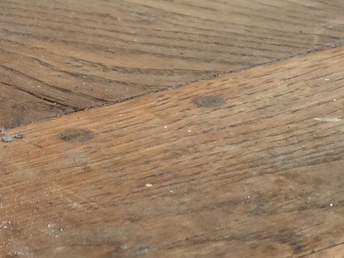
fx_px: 1044
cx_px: -97
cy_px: 166
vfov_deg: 14.1
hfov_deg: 17.6
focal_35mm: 105
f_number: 2.2
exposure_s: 1/100
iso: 64
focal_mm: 4.15
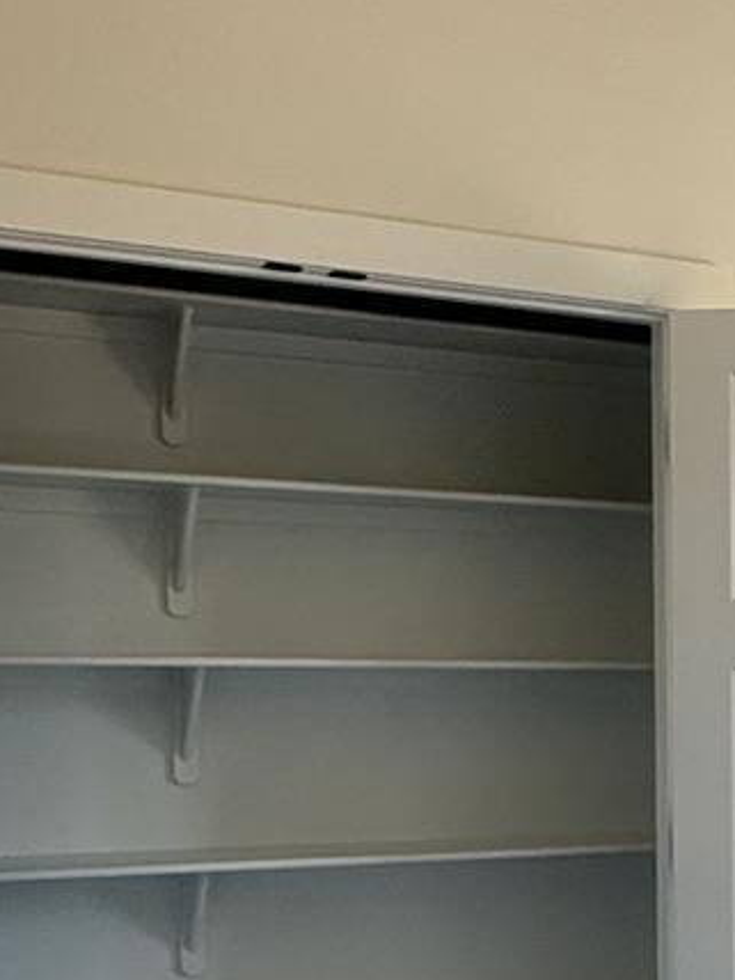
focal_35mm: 67
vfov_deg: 28.0
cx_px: 1081
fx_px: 1897
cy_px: 859
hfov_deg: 19.3
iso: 40
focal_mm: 2.22
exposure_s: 1/99
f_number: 2.2
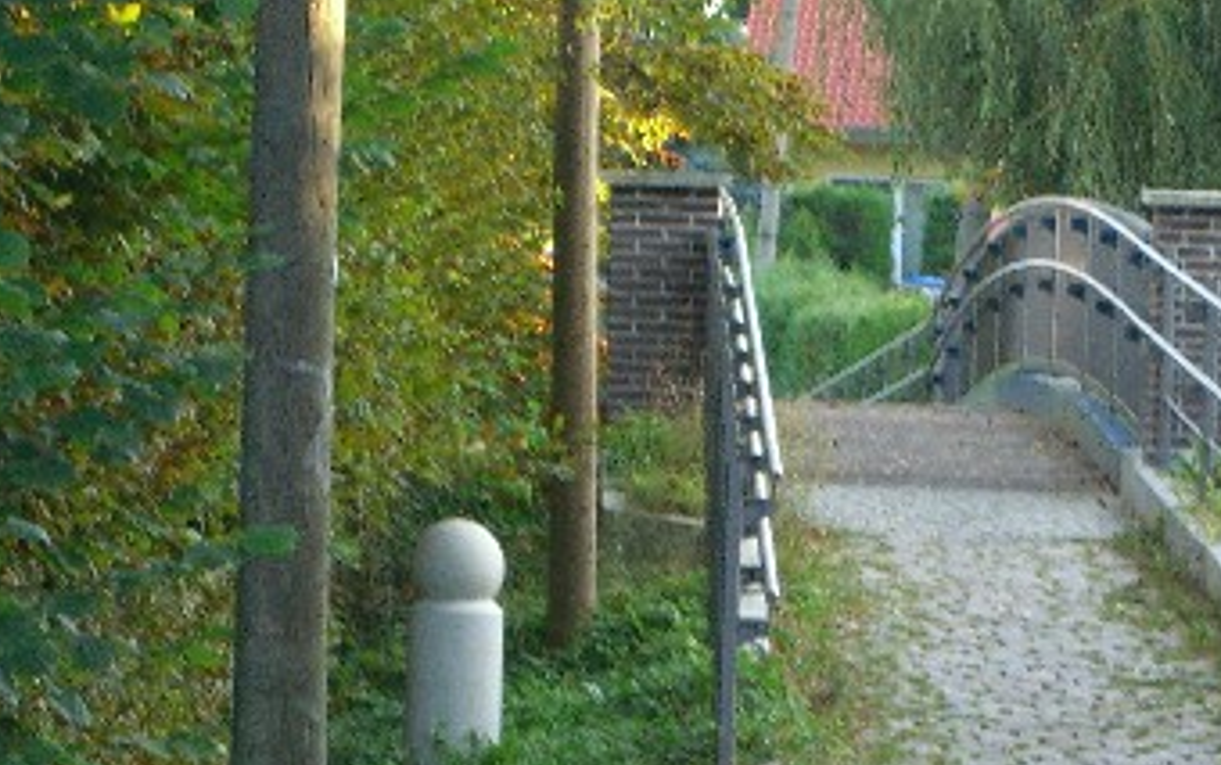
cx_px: 989
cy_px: 609
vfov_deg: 6.3
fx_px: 6893
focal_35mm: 207
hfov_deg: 10.1
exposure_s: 1/60
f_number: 5.1
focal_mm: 23.7
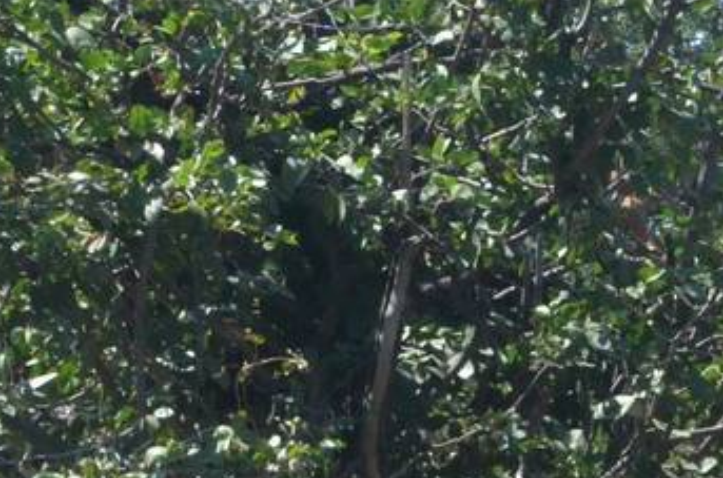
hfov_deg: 3.5
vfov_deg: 2.3
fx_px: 11909
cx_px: 1199
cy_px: 895
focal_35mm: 594
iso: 2500
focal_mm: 85
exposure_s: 1/1000
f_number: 18
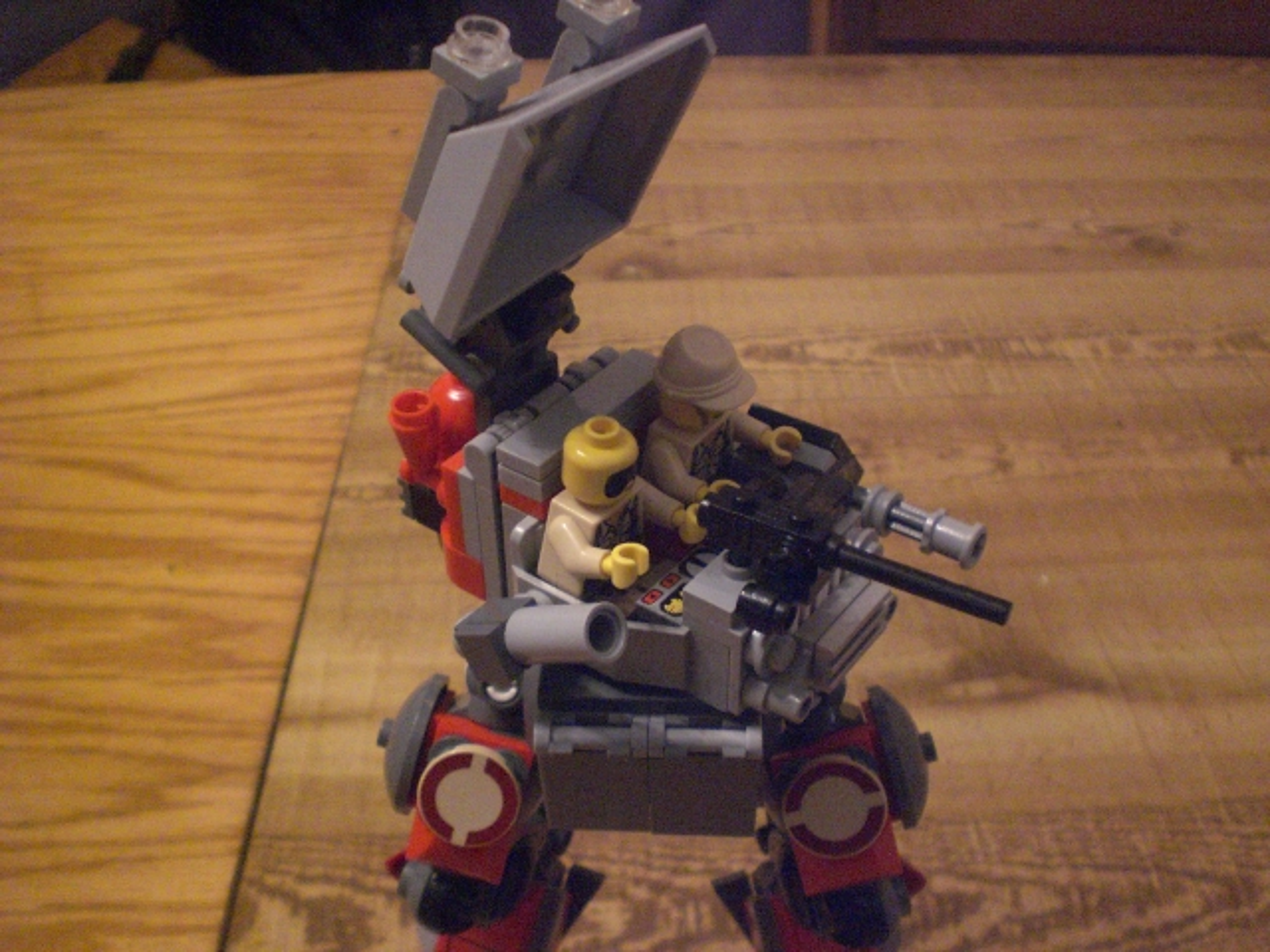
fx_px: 1394
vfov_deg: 37.7
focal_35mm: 38
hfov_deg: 49.0
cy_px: 476
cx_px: 635
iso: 800
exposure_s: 1/80
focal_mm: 6.3
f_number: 3.1
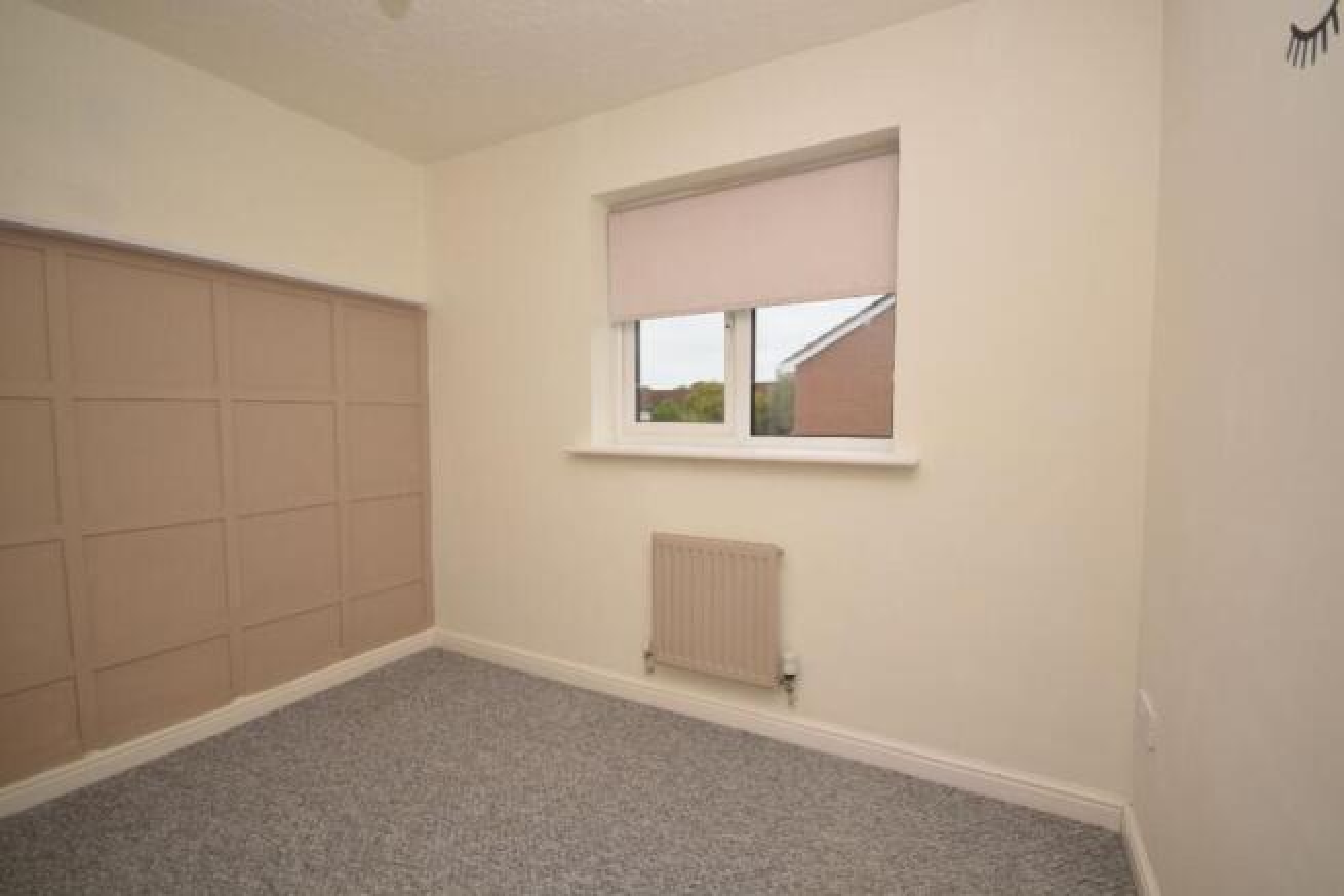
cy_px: 448
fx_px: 560
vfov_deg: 77.4
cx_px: 672
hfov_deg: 100.4
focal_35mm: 15
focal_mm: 10
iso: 100
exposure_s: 1/60
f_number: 4
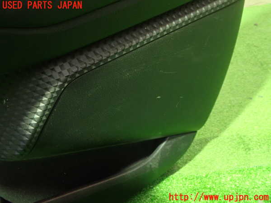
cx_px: 136
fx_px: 282
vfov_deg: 39.7
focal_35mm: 36
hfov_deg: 51.4
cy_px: 102
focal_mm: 6.37
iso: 800
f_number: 2.5
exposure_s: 1/10
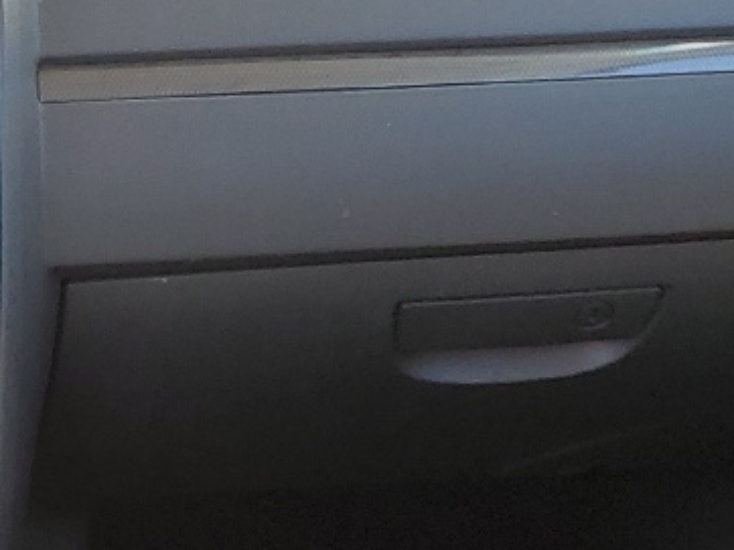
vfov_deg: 12.1
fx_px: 2437
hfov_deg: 15.9
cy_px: 913
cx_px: -322
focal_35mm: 115
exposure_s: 1/120
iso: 52
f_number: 1.5
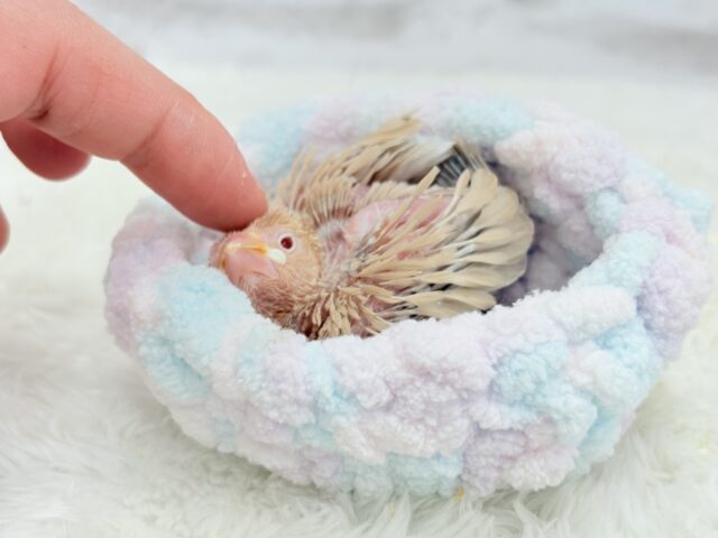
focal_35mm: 52
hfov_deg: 36.8
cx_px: 359
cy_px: 269
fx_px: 1079
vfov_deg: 28.0
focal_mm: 5.96
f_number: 1.6
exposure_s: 1/50
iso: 40
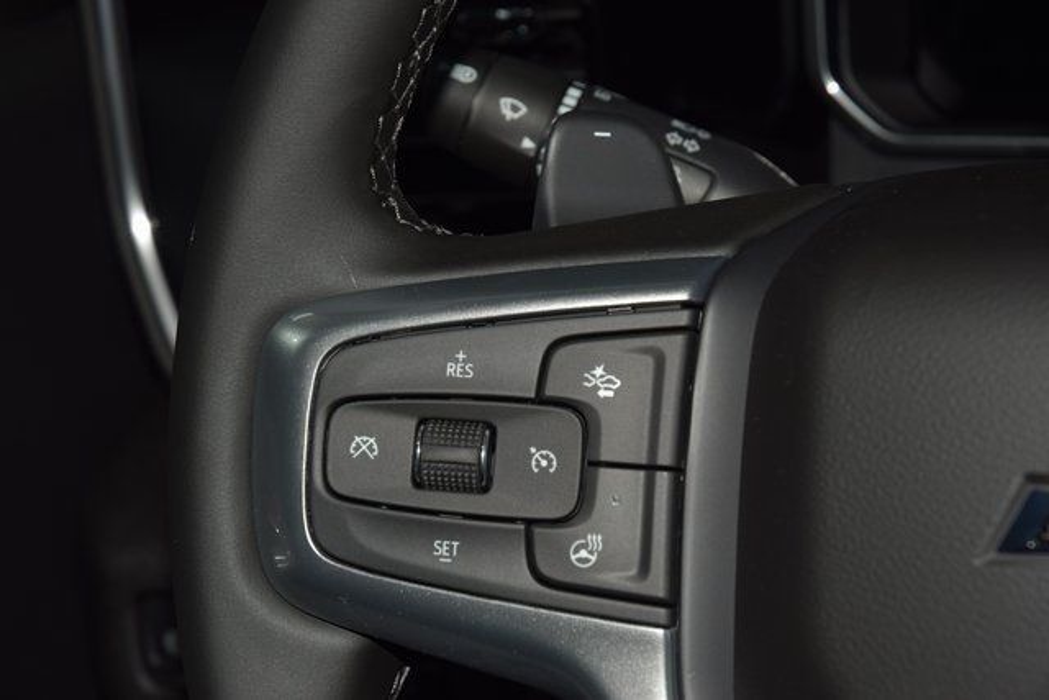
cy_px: 350
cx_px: 524
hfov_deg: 19.5
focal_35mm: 105
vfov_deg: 13.0
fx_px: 3060
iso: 100
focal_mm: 70
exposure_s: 1/125
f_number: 8
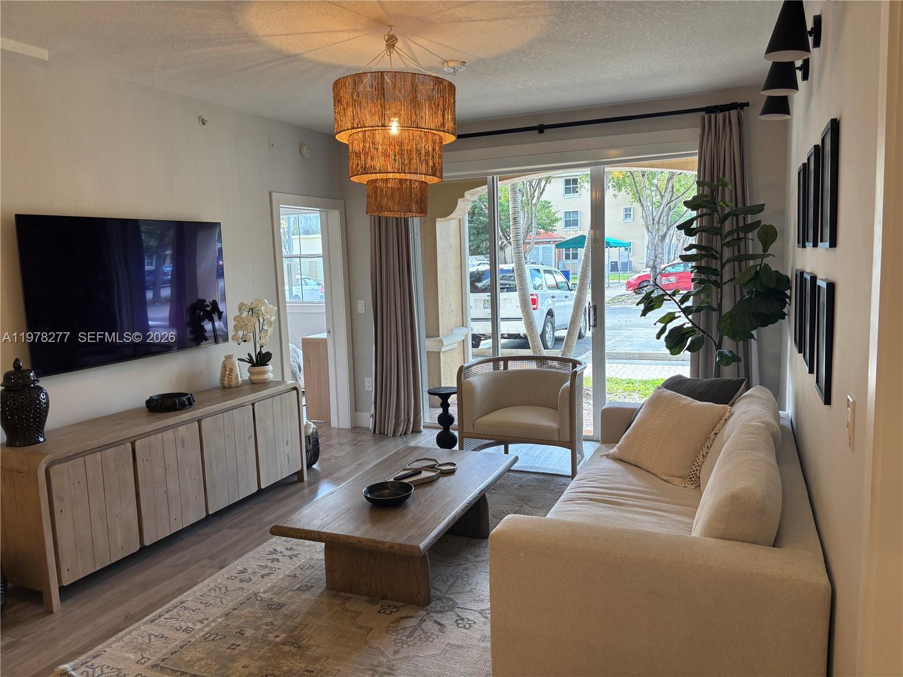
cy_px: 338
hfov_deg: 67.3
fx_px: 678
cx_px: 452
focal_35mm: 26
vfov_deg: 53.1
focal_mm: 5.96
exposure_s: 1/60
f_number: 1.6
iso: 80
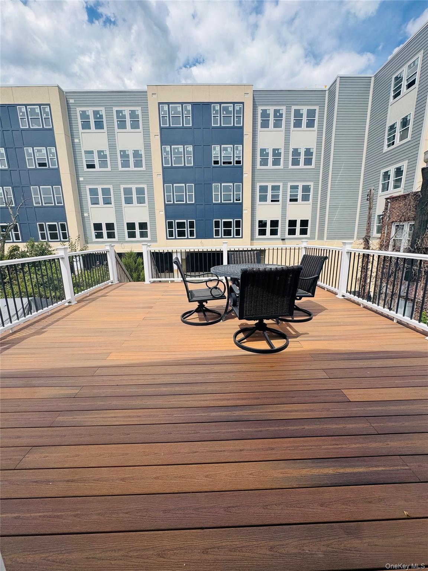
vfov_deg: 102.1
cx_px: 214
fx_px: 231
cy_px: 286
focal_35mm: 14
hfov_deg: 85.7
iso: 40
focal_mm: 2.22
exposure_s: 1/1506
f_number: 2.2
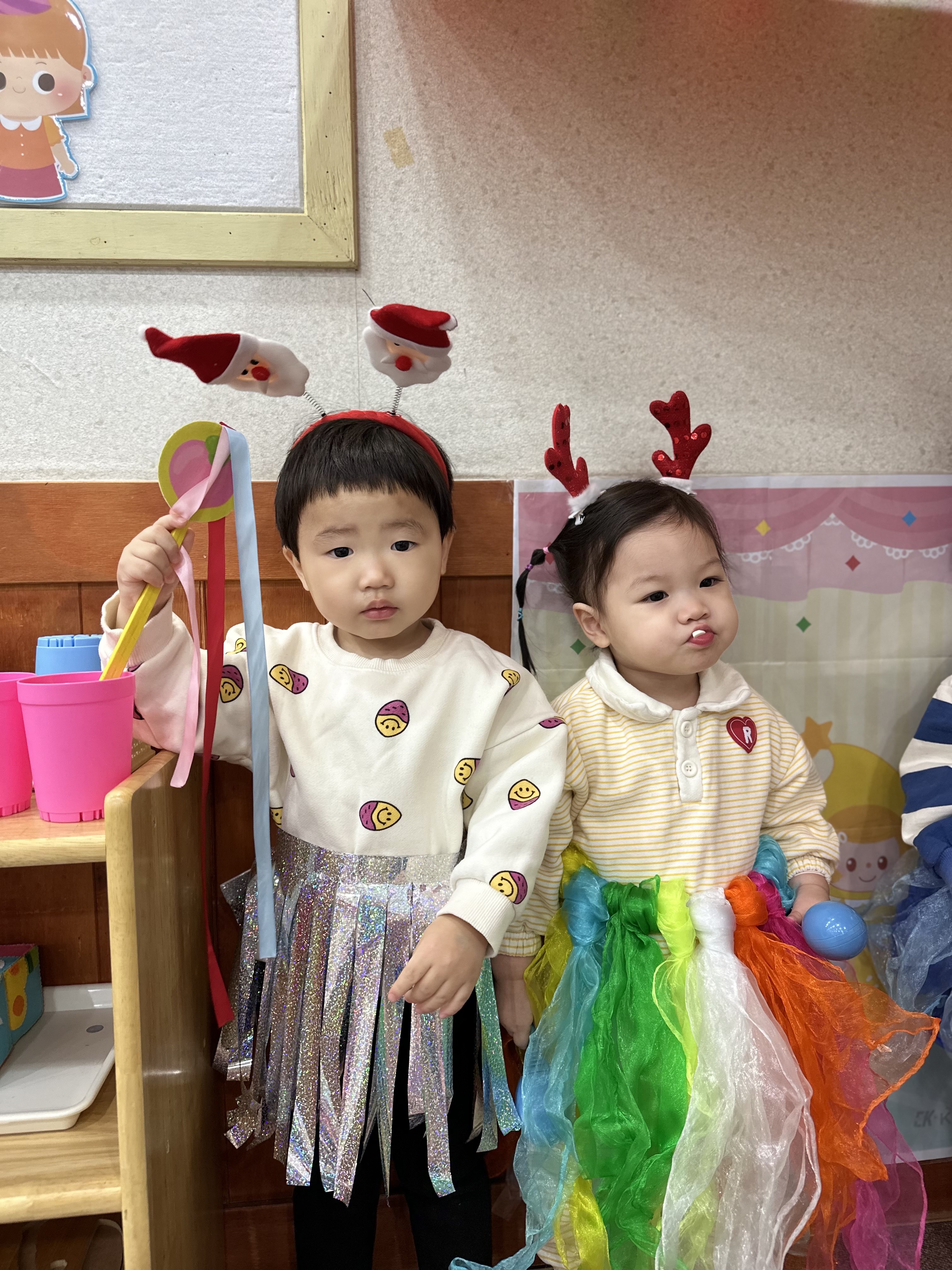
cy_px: 635
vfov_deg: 71.6
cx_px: 476
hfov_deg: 56.8
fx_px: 880
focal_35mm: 24
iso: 160
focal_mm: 6.86
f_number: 1.78
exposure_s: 1/60
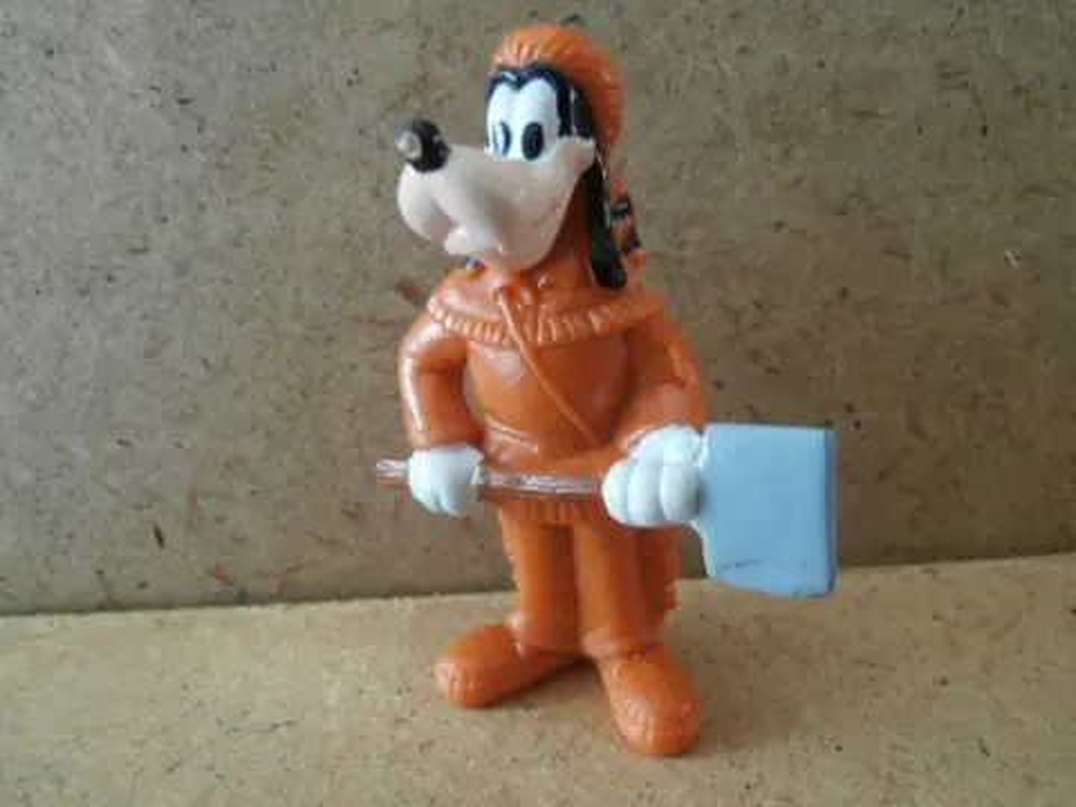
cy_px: 404
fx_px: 746
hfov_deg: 71.6
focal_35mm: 24
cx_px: 538
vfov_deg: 56.8
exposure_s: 1/30
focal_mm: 4.2
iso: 200
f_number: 3
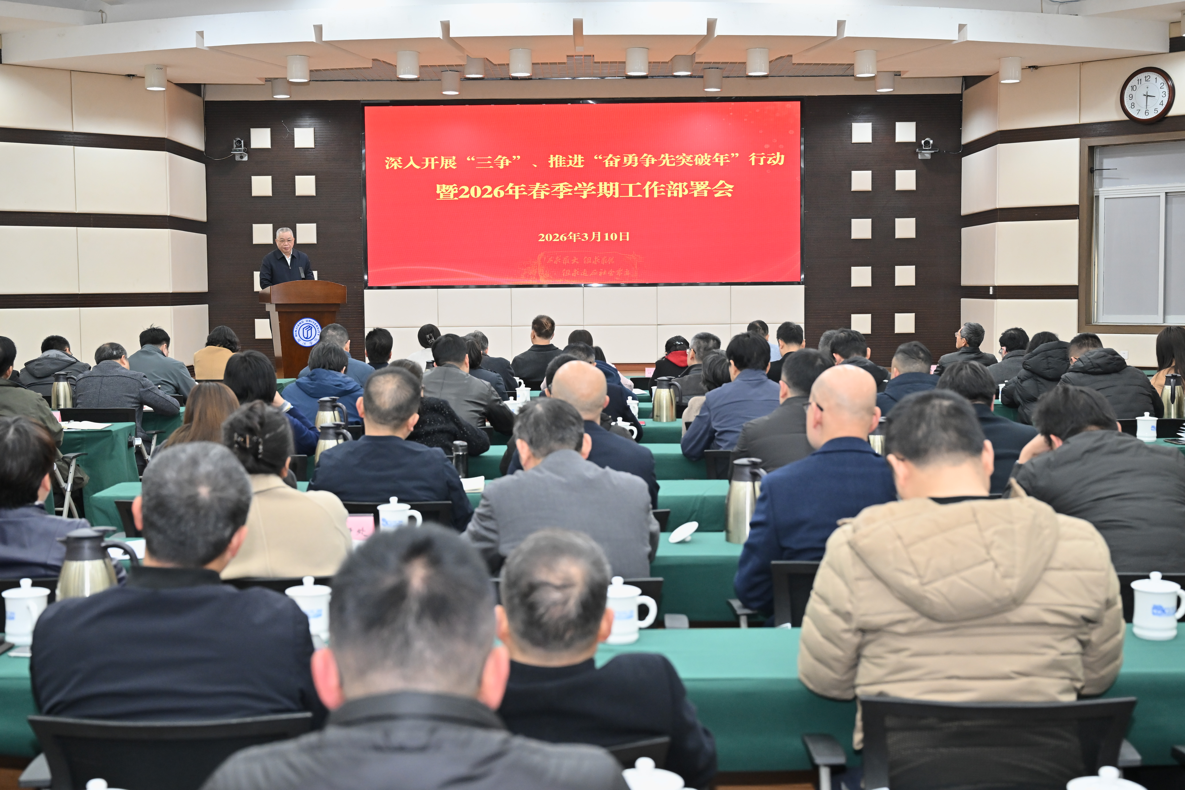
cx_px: 592
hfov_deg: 42.7
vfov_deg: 29.2
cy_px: 395
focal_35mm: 46
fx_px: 1514
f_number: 5
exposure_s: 1/100
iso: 1600
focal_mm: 46
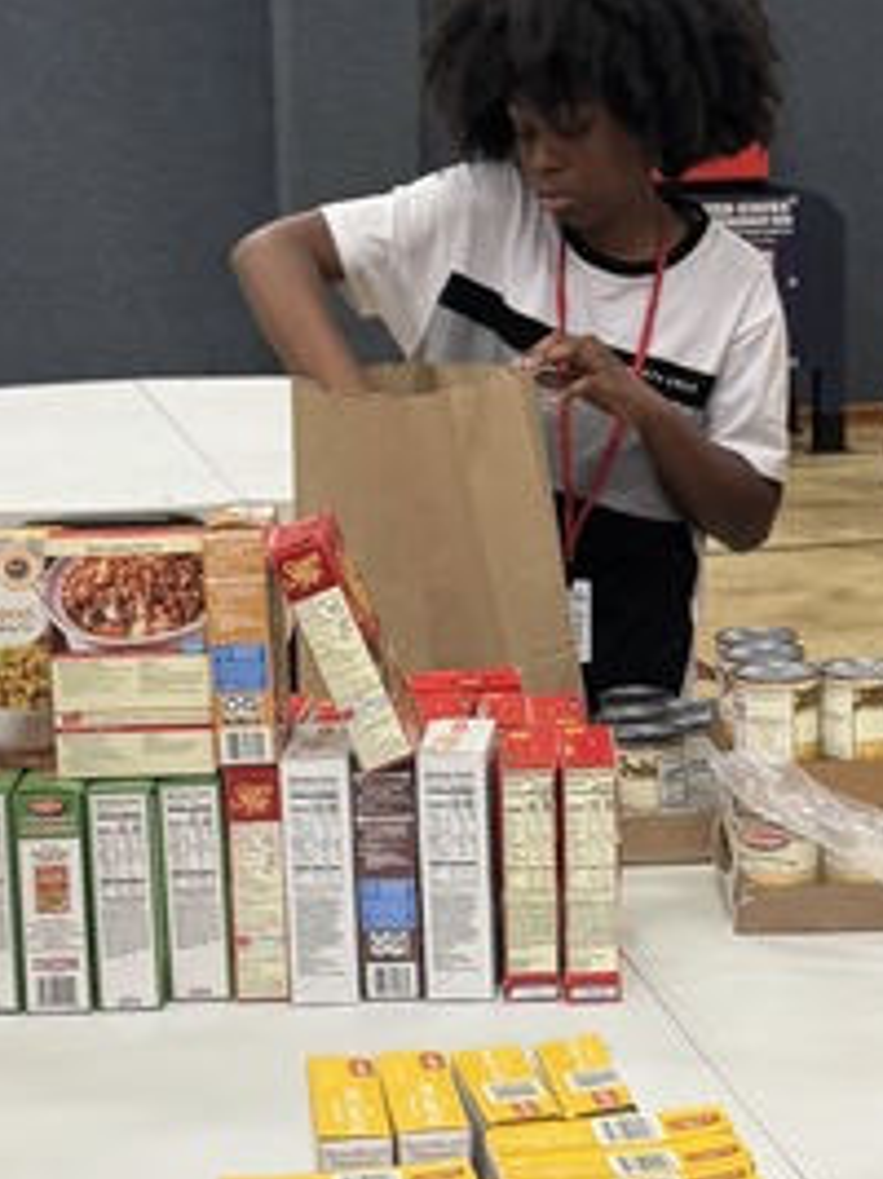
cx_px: 592
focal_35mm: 92
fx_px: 3132
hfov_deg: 16.0
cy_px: 556
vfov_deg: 21.3
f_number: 1.78
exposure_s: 1/60
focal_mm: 6.76
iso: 160
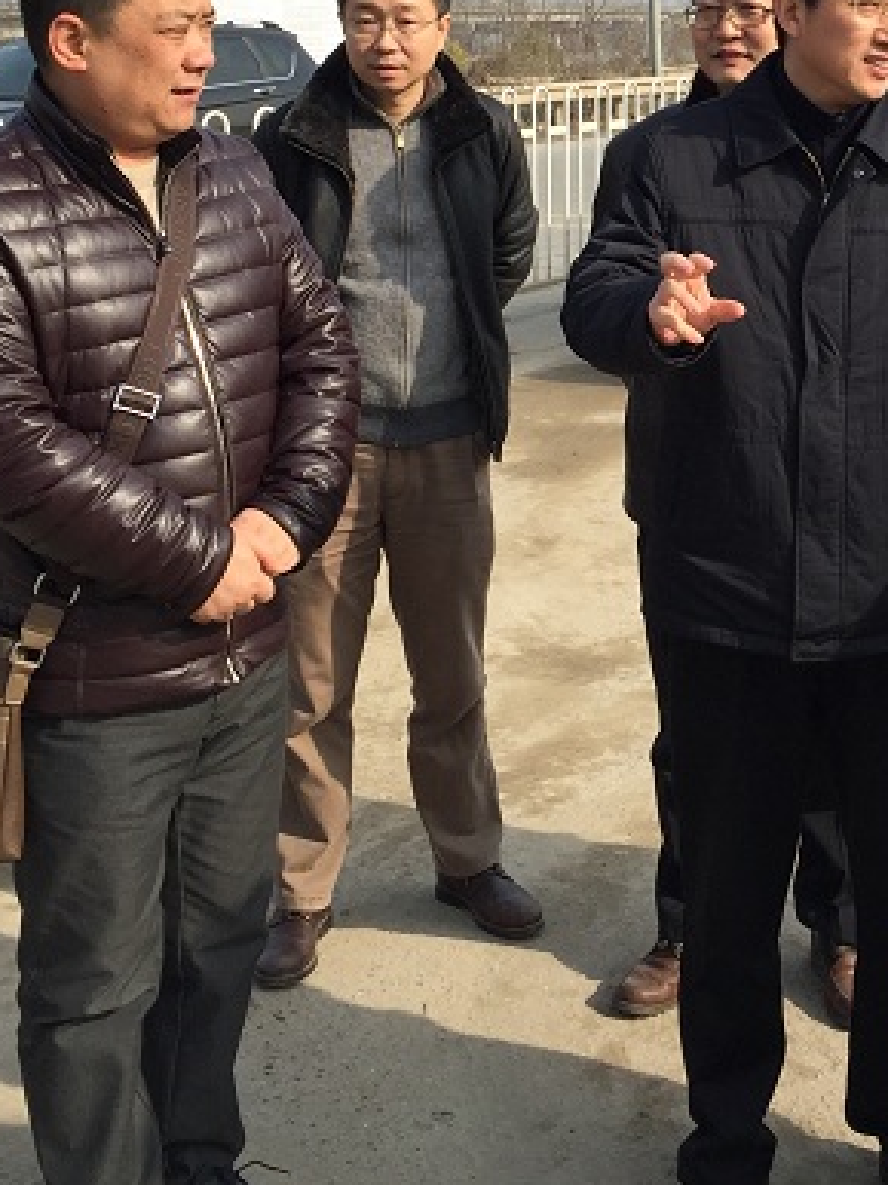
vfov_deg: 31.1
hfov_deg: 23.8
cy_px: 184
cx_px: 781
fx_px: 2053
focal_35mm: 60
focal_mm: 4.15
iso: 32
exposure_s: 1/1236
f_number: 2.2
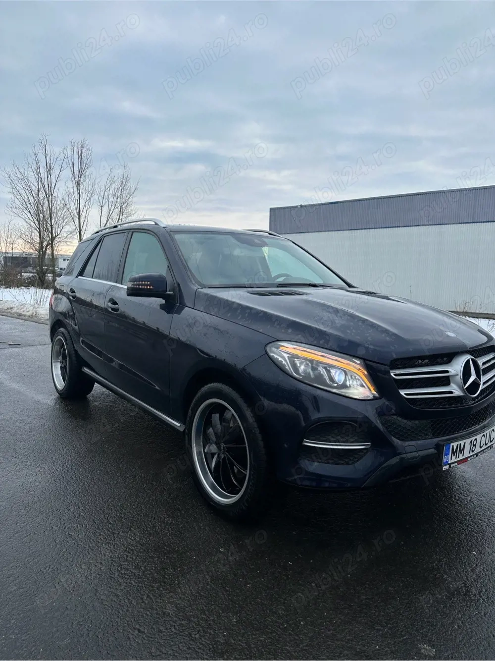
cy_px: 330
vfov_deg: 71.6
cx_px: 248
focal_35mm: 24
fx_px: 458
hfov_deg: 56.8
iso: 80
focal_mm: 6.86
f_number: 1.78
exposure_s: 1/962
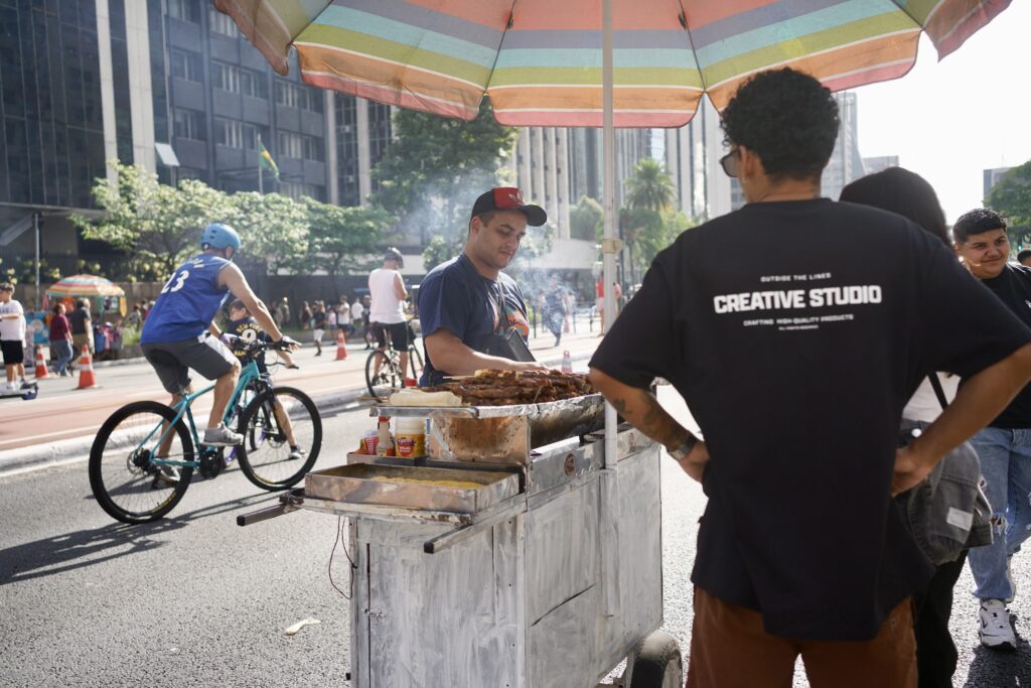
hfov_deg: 54.4
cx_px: 516
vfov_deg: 37.9
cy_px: 344
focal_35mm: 35
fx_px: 1002
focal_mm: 35
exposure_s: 1/1600
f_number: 3.5
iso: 400
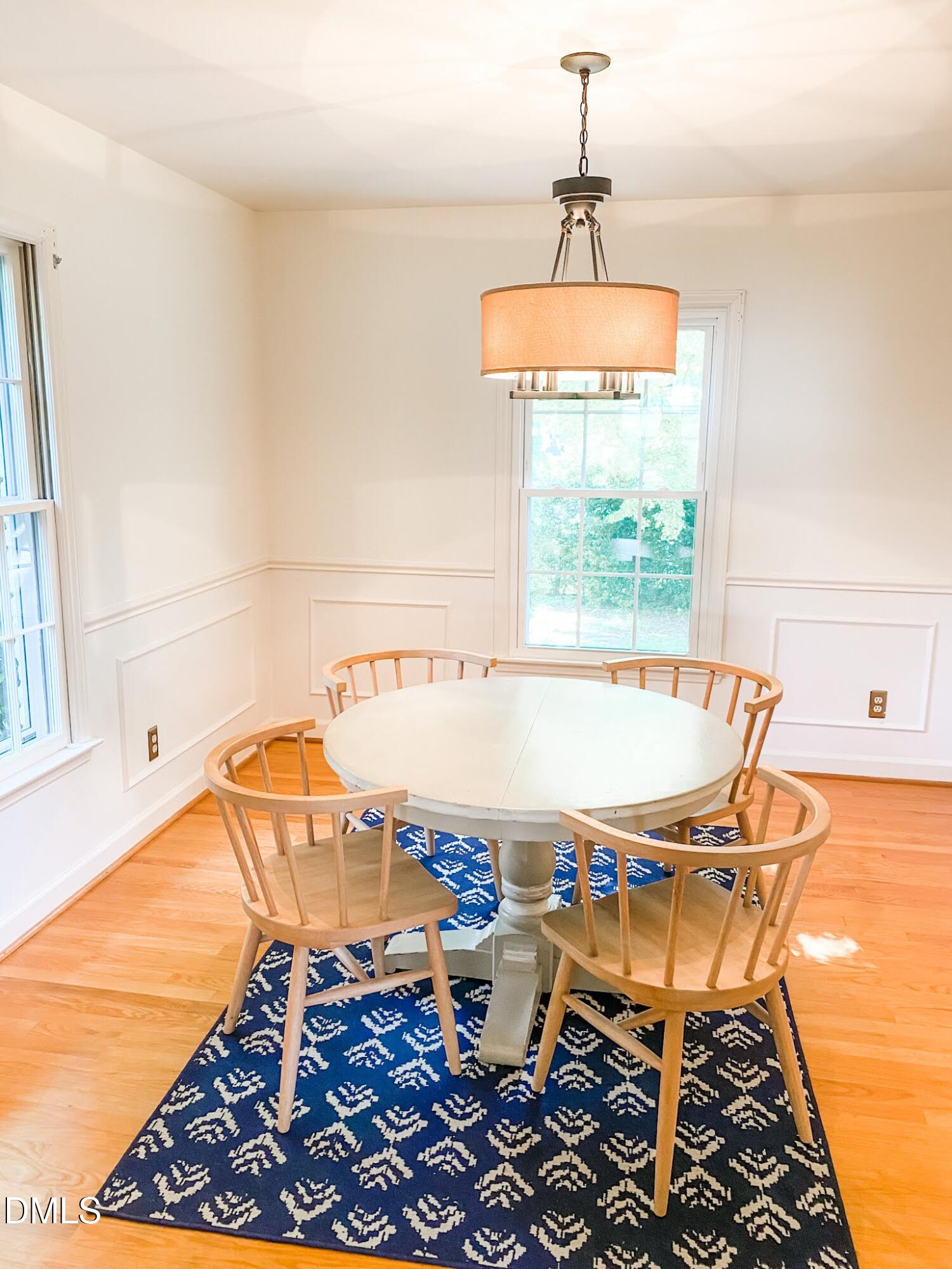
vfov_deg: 67.3
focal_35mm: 26
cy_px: 634
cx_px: 476
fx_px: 953
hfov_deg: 53.1
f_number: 1.8
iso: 125
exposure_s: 1/60
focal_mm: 4.25
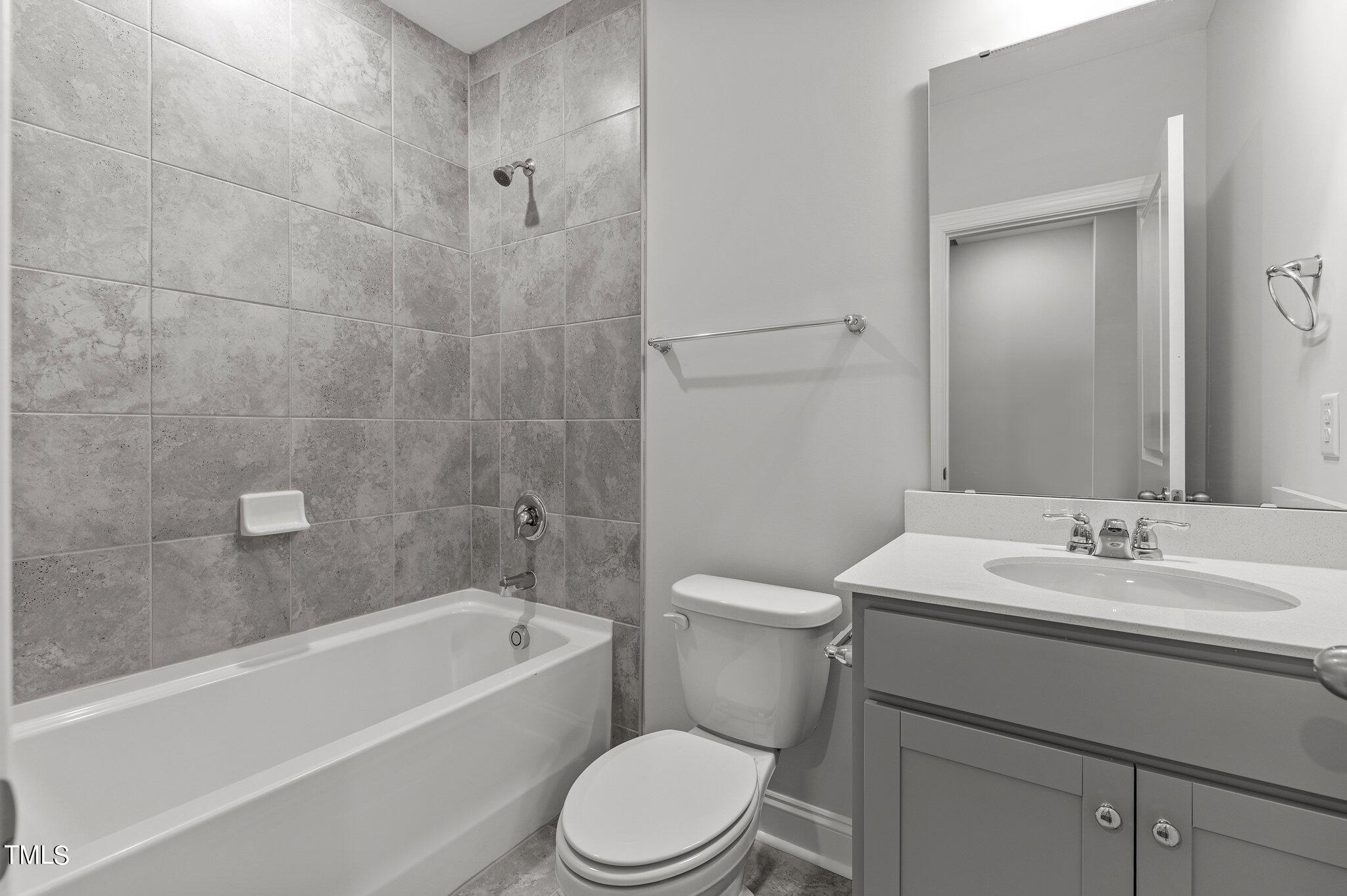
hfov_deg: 96.8
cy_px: 448
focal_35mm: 16
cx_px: 674
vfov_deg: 73.7
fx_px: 598
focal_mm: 16
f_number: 7.1
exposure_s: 1/4
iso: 400
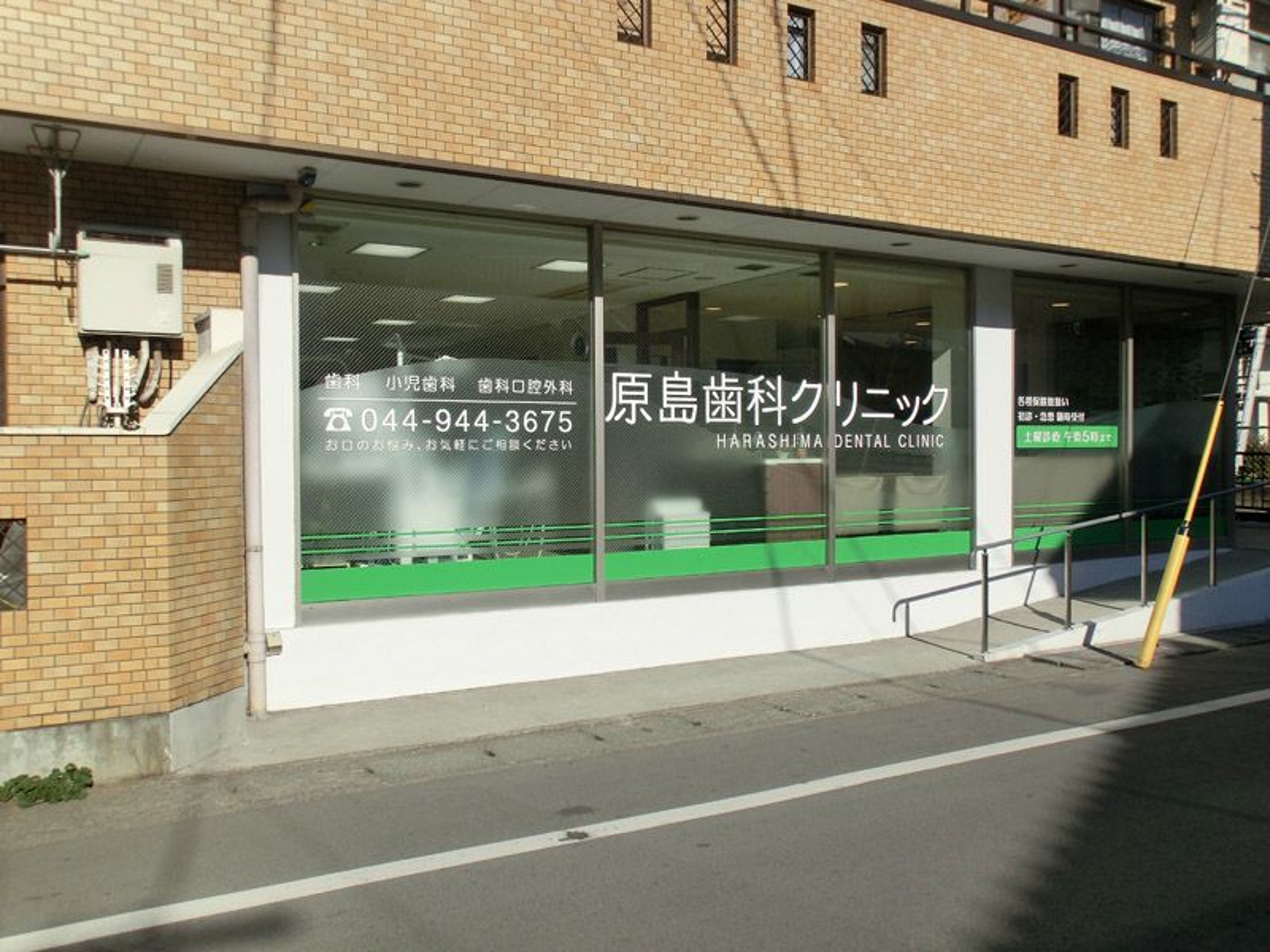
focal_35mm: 33
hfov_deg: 55.4
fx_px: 1211
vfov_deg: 42.9
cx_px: 635
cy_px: 476
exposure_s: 1/250
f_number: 9.4
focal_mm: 5.86
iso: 100
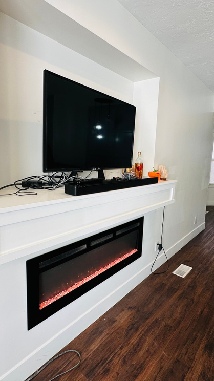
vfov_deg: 83.8
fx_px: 212
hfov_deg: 53.5
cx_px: 110
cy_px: 185
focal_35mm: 21
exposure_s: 1/120
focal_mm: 2.22
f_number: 2.2
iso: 64
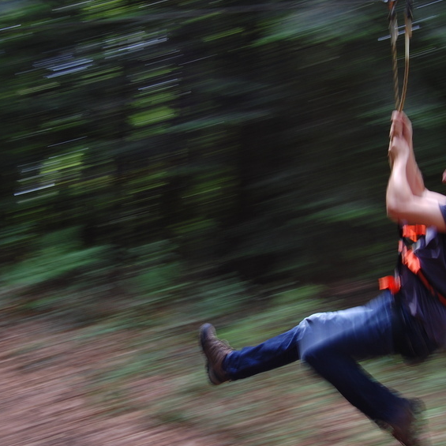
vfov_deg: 28.6
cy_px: 242
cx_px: 200
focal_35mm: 60
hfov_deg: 28.6
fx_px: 875
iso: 200
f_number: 5.6
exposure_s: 1/15
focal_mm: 26
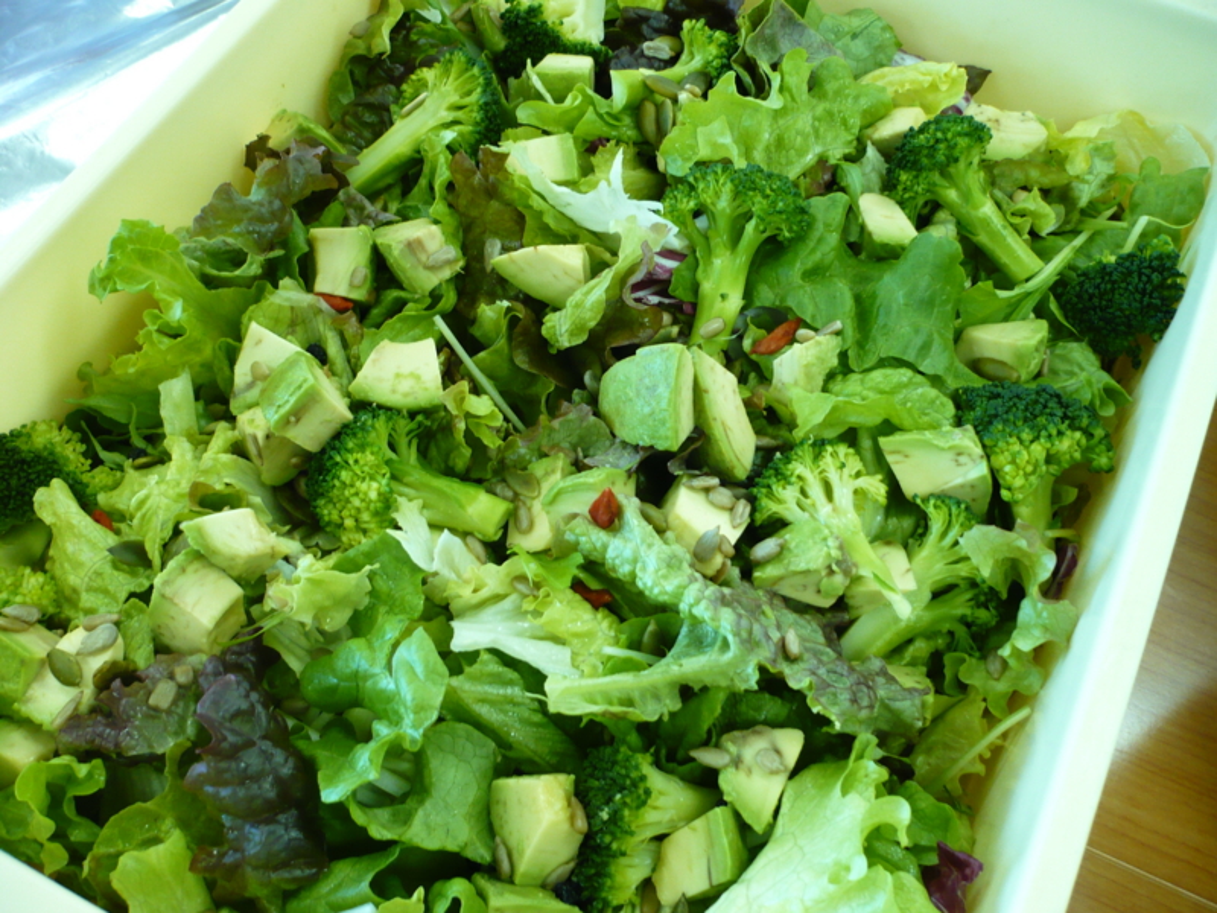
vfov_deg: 40.7
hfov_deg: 52.6
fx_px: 1231
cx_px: 608
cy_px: 456
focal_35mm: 35
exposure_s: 1/25
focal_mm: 5.8
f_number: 2.8
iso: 200
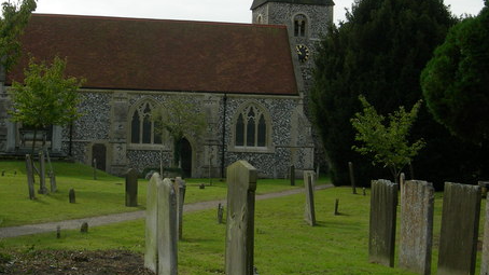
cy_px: 73
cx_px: 205
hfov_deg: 33.3
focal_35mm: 63
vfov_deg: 19.0
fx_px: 817
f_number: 4.9
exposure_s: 1/277
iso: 50
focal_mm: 8.5
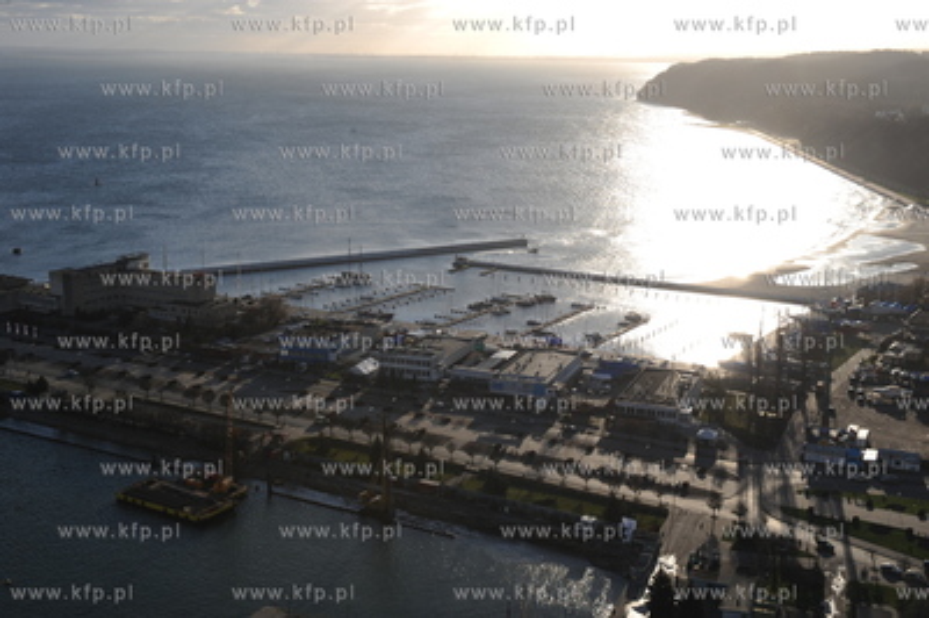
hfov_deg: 41.1
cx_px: 464
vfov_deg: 28.0
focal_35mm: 48
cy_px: 309
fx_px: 1238
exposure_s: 1/320
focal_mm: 48
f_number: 9
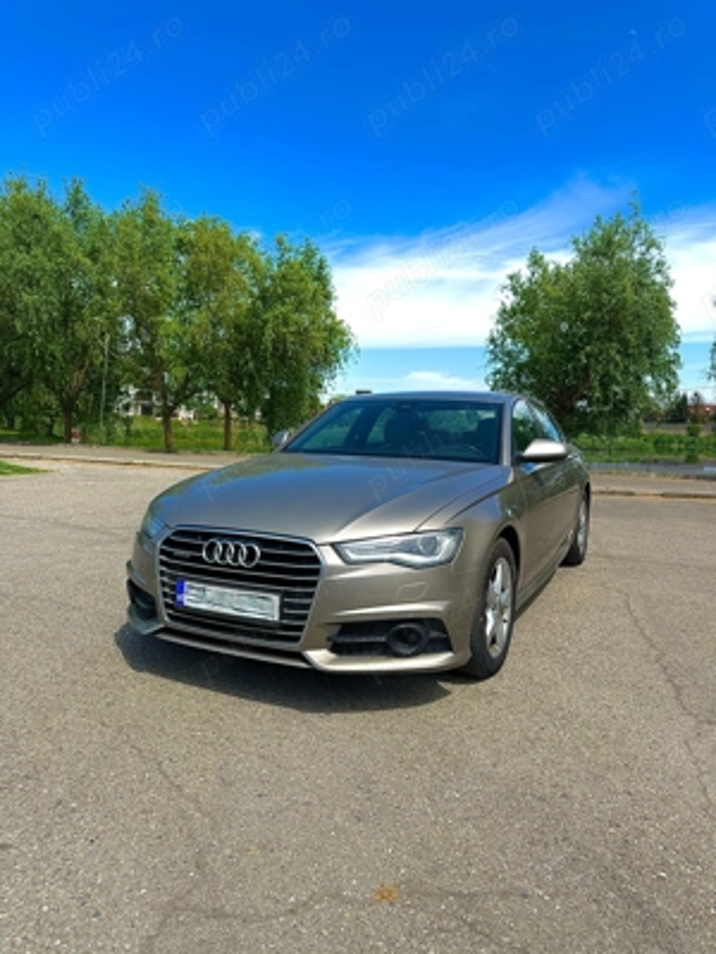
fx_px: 662
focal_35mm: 24
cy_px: 477
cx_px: 358
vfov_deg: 71.6
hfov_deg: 56.8
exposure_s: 1/3861
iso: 80
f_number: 1.78
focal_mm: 6.86
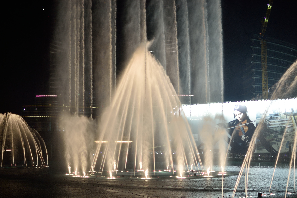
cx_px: 155
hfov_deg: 35.9
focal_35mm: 56
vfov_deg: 24.4
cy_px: 105
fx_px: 458
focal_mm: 35
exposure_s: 1/40
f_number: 1.8
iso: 100
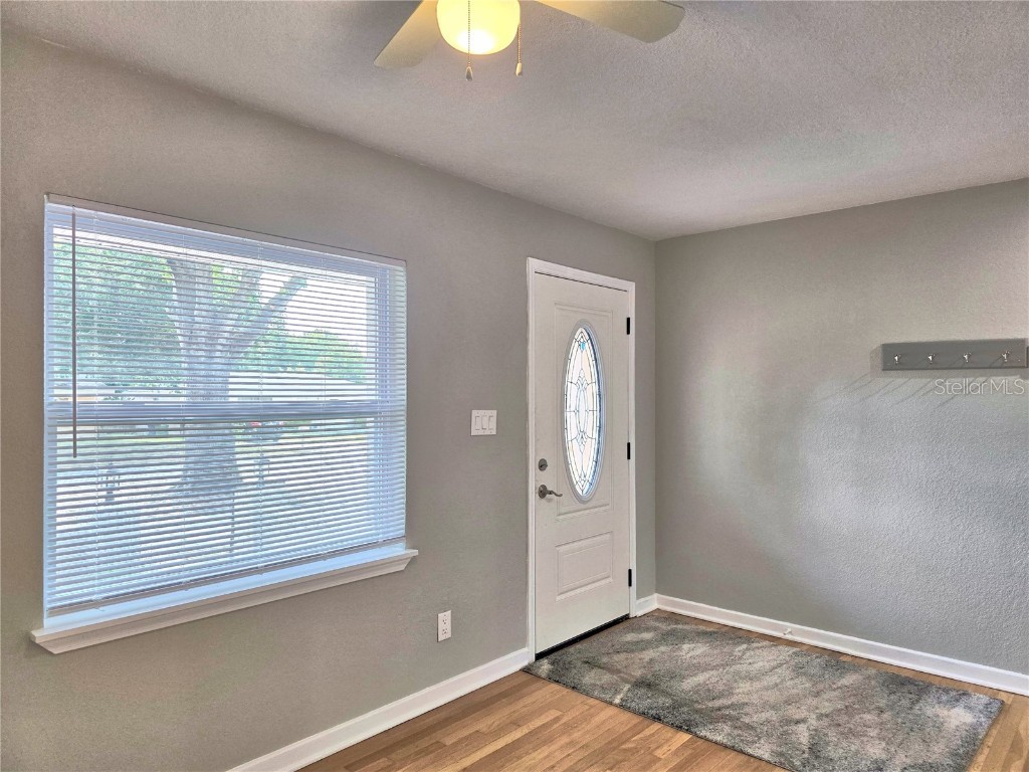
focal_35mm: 23
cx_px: 514
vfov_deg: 58.9
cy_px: 386
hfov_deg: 73.9
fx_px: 684
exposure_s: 1/120
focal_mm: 6.3
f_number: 1.7
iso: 125
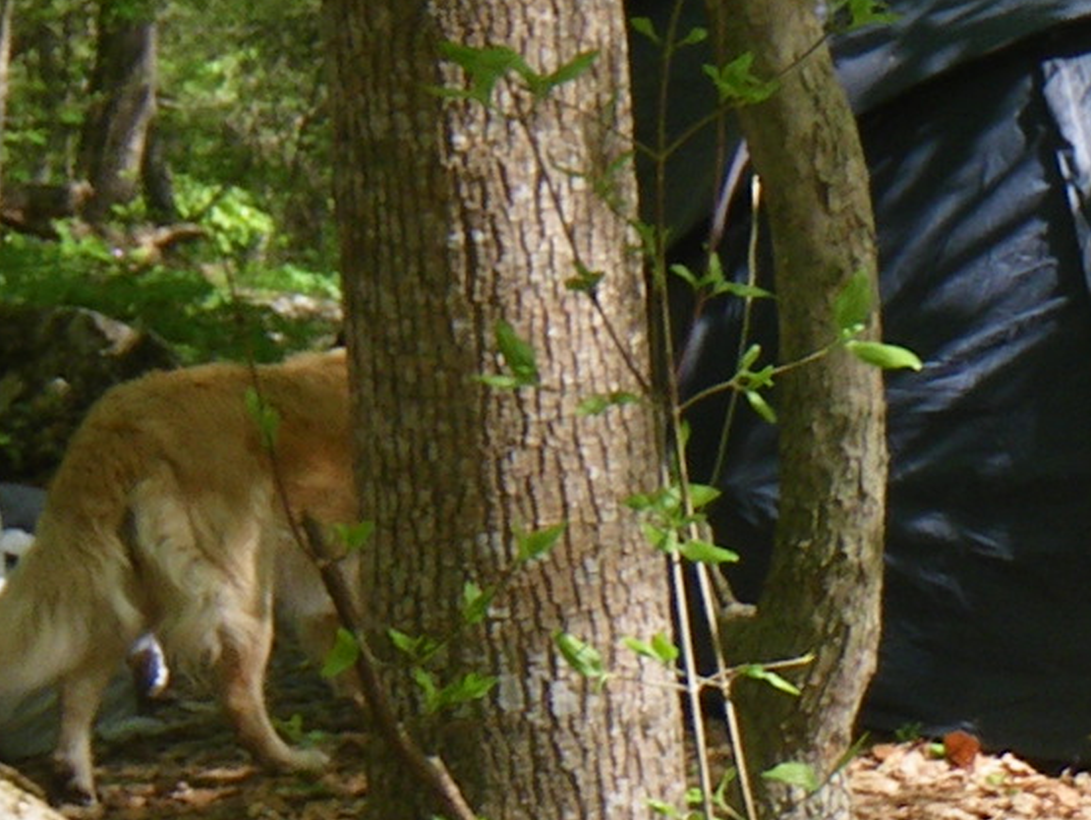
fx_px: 6181
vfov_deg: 7.4
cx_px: 2398
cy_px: 1412
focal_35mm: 196
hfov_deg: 9.3
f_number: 4.2
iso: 50
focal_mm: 7.5
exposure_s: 1/60
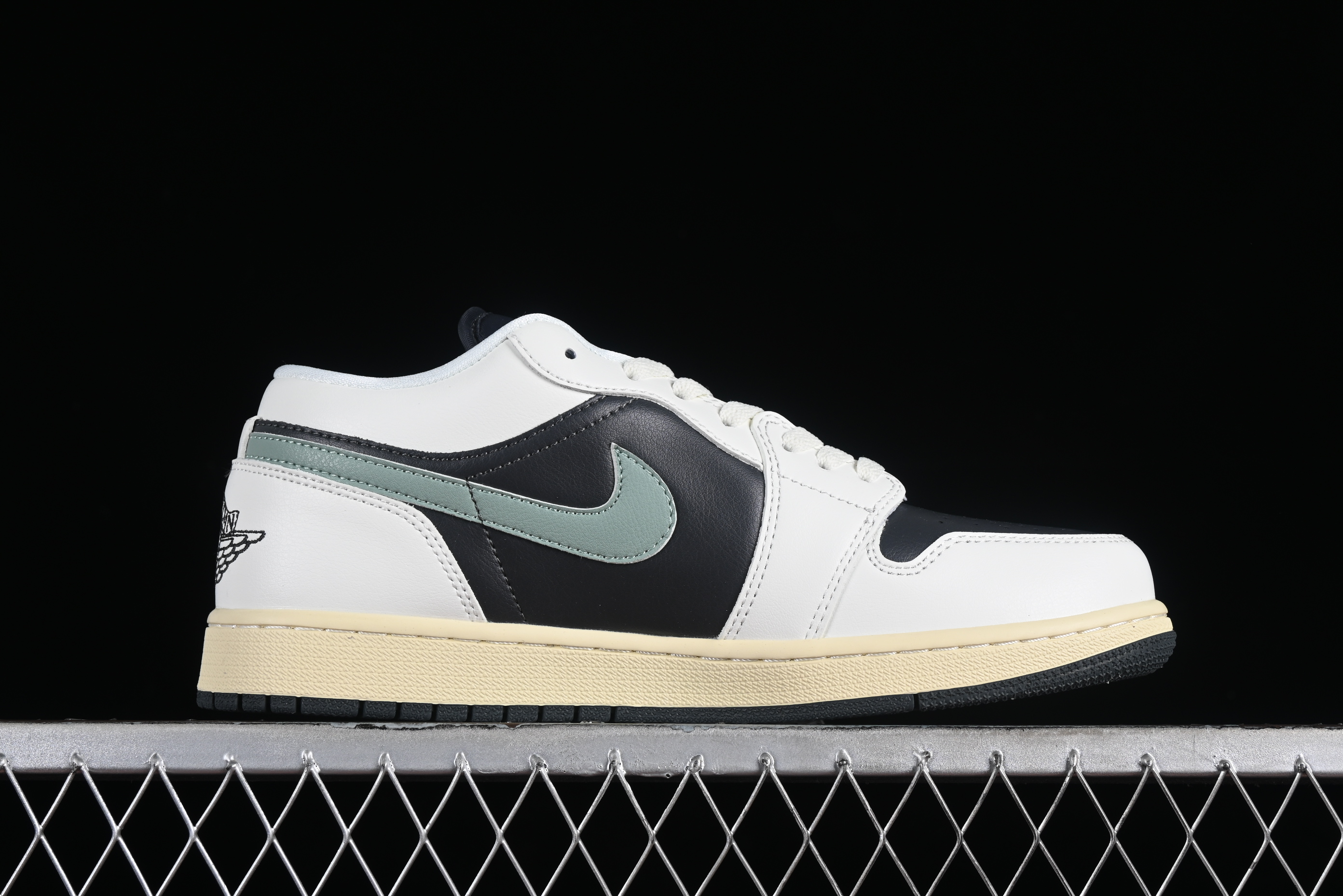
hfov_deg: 27.0
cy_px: 448
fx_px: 2798
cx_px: 672
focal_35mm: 75
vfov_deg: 18.2
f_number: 8
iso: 160
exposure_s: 1/80
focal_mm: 50
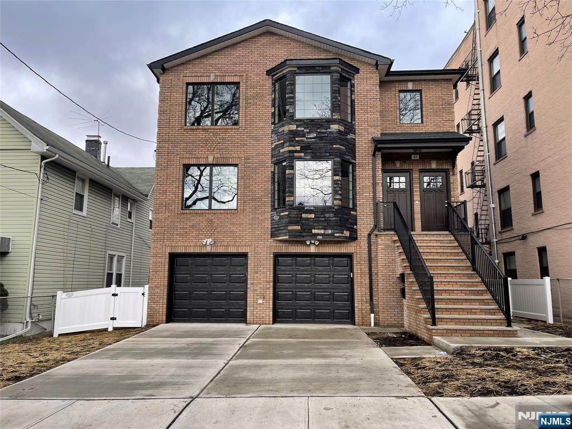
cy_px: 214
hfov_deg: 67.3
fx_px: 430
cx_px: 286
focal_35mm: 26
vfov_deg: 53.1
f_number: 1.6
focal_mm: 5.1
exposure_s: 1/521
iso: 32
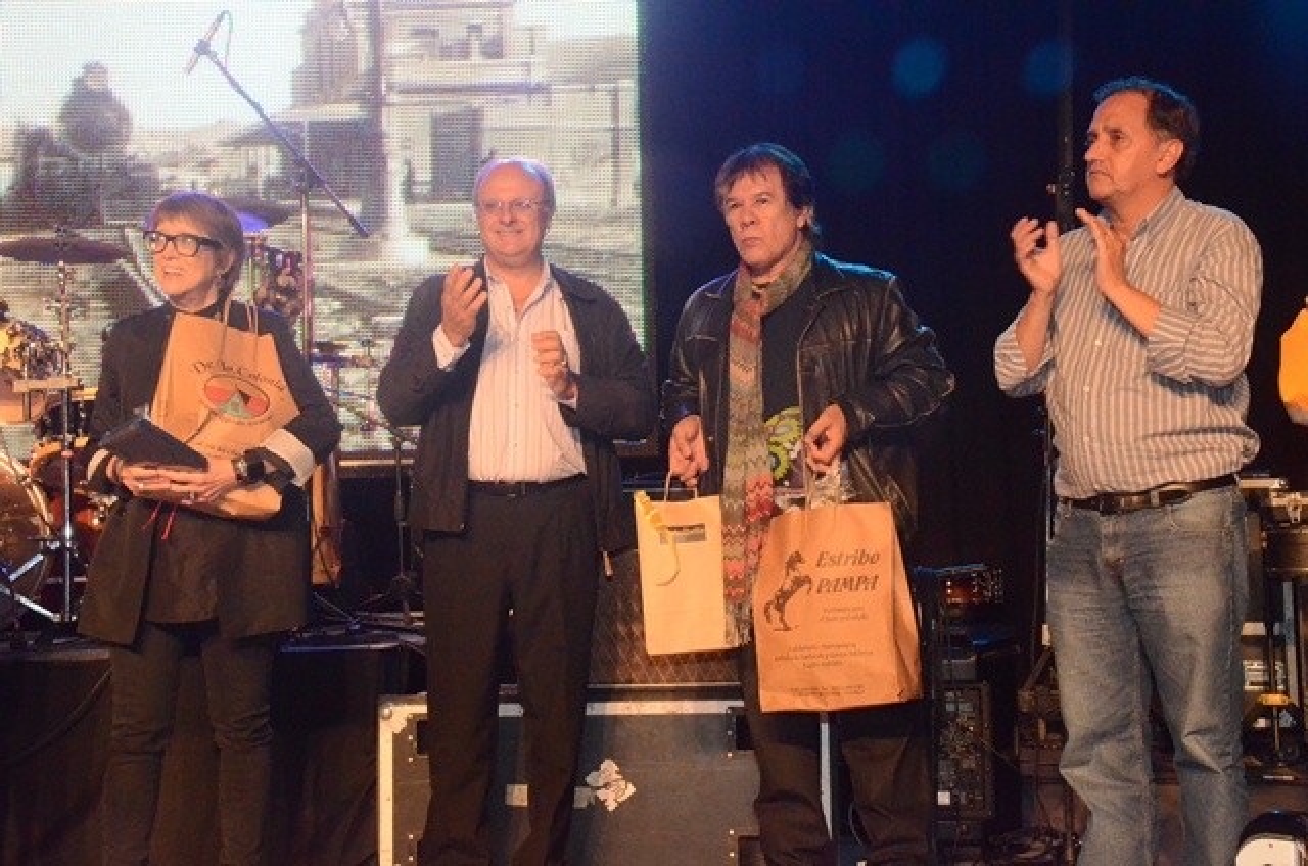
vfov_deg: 22.5
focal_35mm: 60
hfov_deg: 33.5
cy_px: 433
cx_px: 654
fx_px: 2176
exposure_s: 1/125
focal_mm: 40
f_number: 13
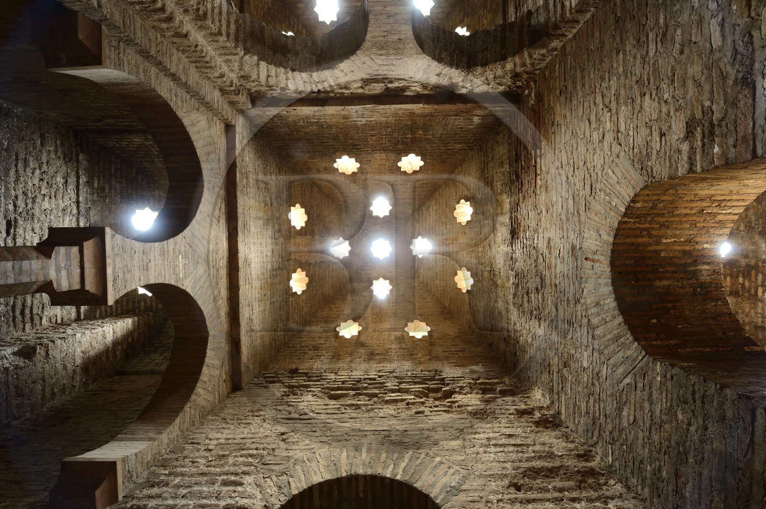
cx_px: 383
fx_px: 298
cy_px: 254
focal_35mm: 14
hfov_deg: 104.3
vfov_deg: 81.1
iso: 400
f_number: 9
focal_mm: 14
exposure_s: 4
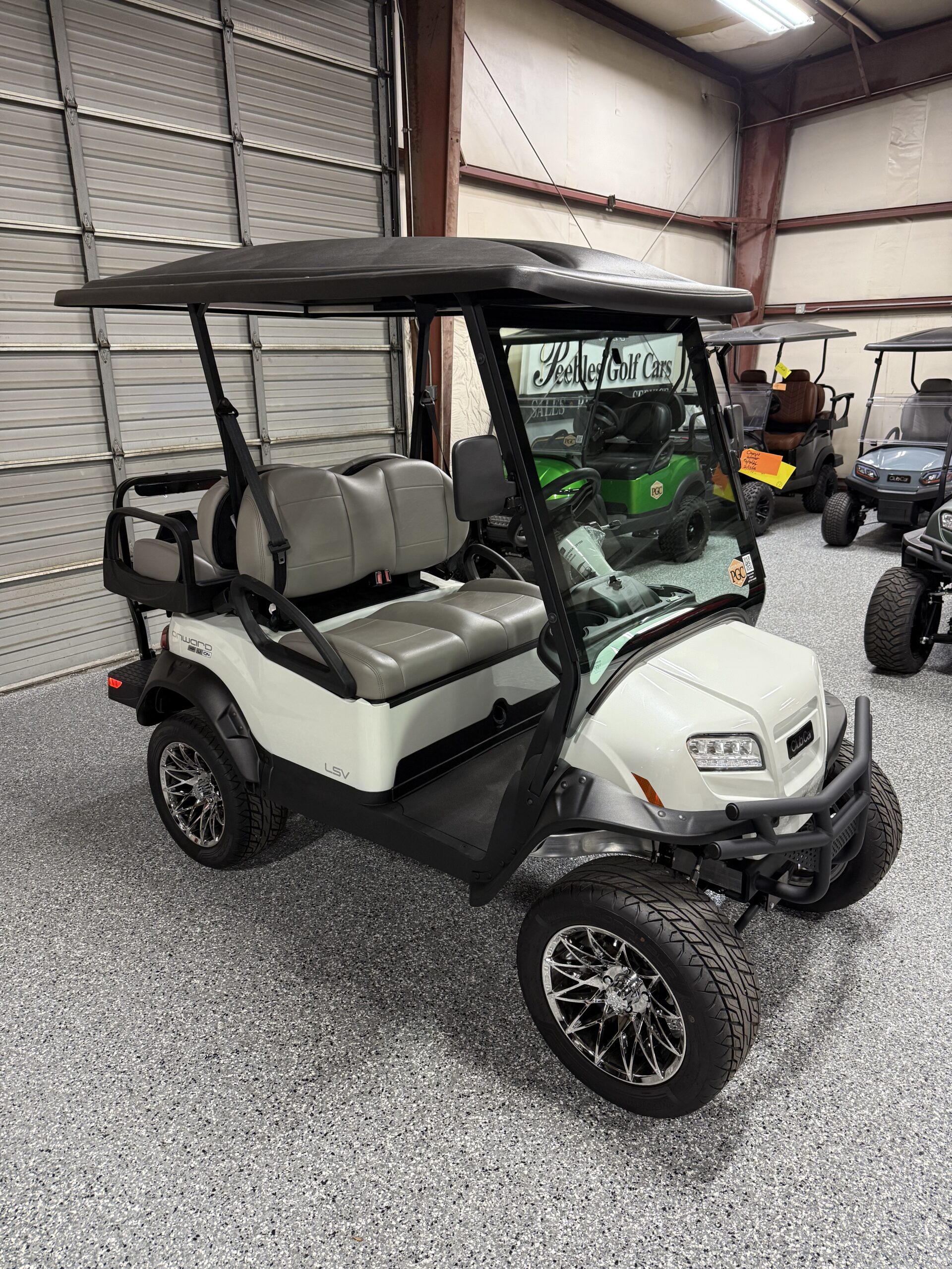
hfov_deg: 56.8
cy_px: 634
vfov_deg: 71.6
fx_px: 880
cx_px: 476
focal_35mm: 24
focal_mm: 6.76
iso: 200
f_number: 1.78
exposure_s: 1/60
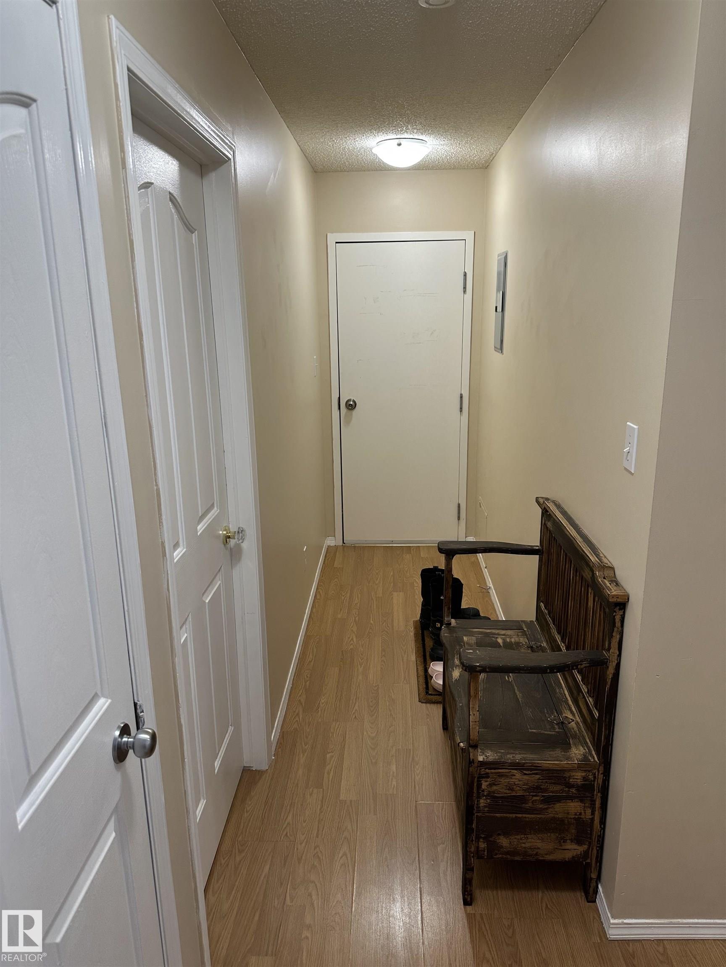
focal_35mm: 24
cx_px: 363
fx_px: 671
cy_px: 484
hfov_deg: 56.8
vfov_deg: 71.6
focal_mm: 6.86
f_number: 1.78
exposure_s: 1/120
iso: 160
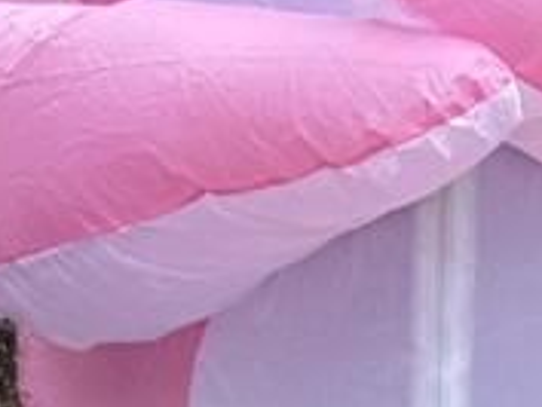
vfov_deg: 4.3
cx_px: 989
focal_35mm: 347
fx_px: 5437
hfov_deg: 5.6
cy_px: 263
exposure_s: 1/279
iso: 64
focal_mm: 6.76
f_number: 1.78
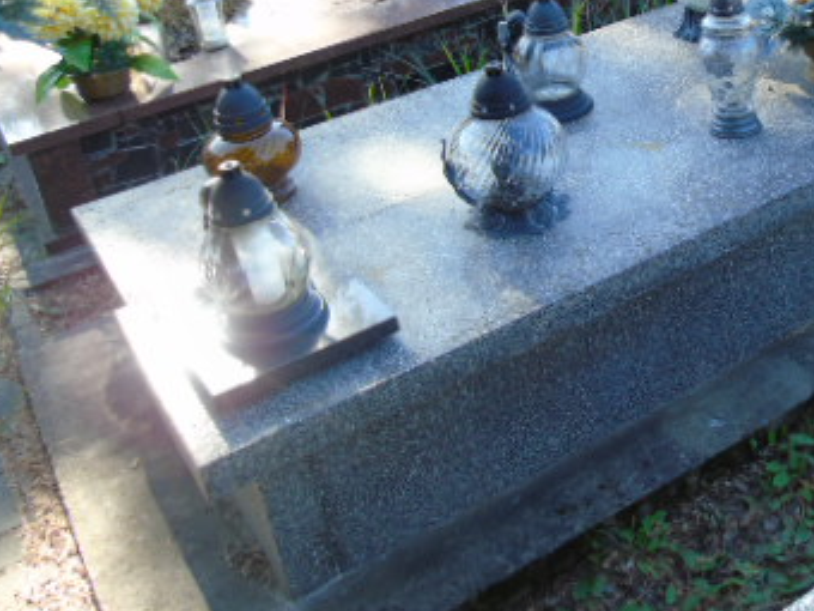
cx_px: 634
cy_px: 132
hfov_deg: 39.1
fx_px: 1105
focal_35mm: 47
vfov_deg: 30.2
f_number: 3.4
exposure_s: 1/125
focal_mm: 4.4
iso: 80
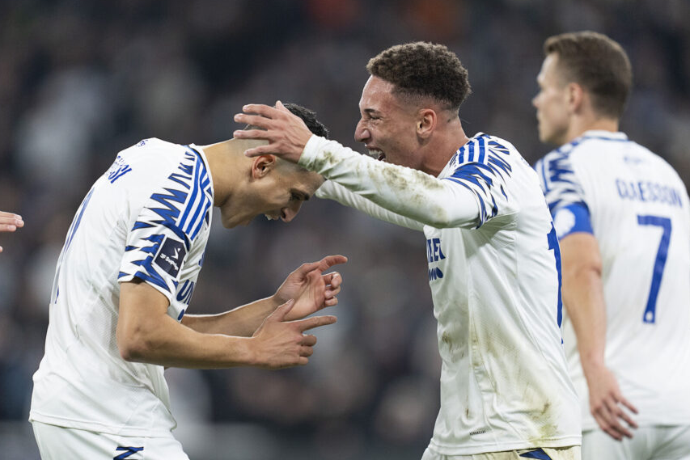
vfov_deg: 2.9
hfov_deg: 4.3
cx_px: 345
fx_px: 9201
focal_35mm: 480
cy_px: 257
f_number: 2.8
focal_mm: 400
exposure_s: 1/1250
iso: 2000
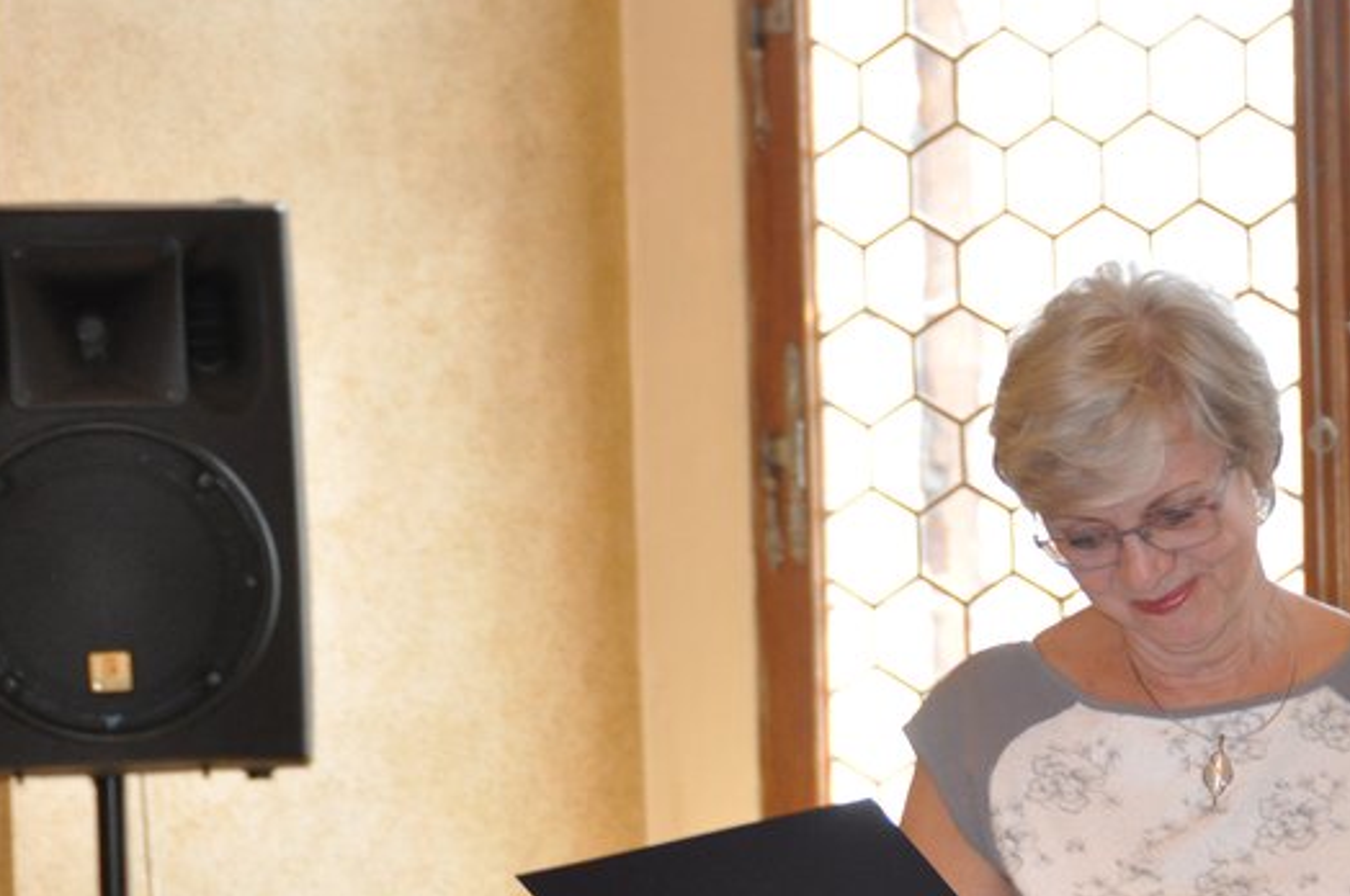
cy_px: 812
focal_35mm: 206
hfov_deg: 9.9
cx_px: 1309
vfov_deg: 6.6
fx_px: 7715
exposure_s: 1/80
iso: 800
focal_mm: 60
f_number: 4.8
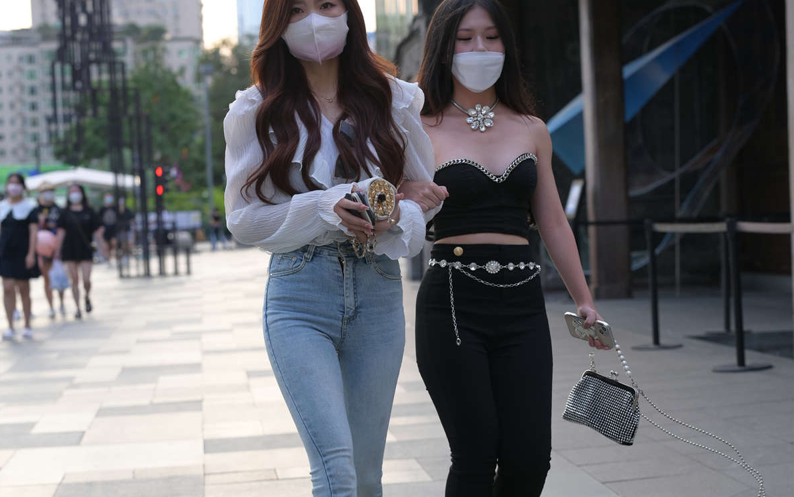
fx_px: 1667
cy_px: 378
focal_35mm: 77
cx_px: 397
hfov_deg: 26.8
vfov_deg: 16.9
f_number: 3.5
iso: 500
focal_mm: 50
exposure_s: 1/500
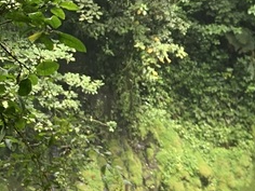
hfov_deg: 14.6
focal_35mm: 113
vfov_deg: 12.3
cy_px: 317
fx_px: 832
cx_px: 501
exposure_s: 1/122
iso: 32
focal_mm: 4.25
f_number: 1.8
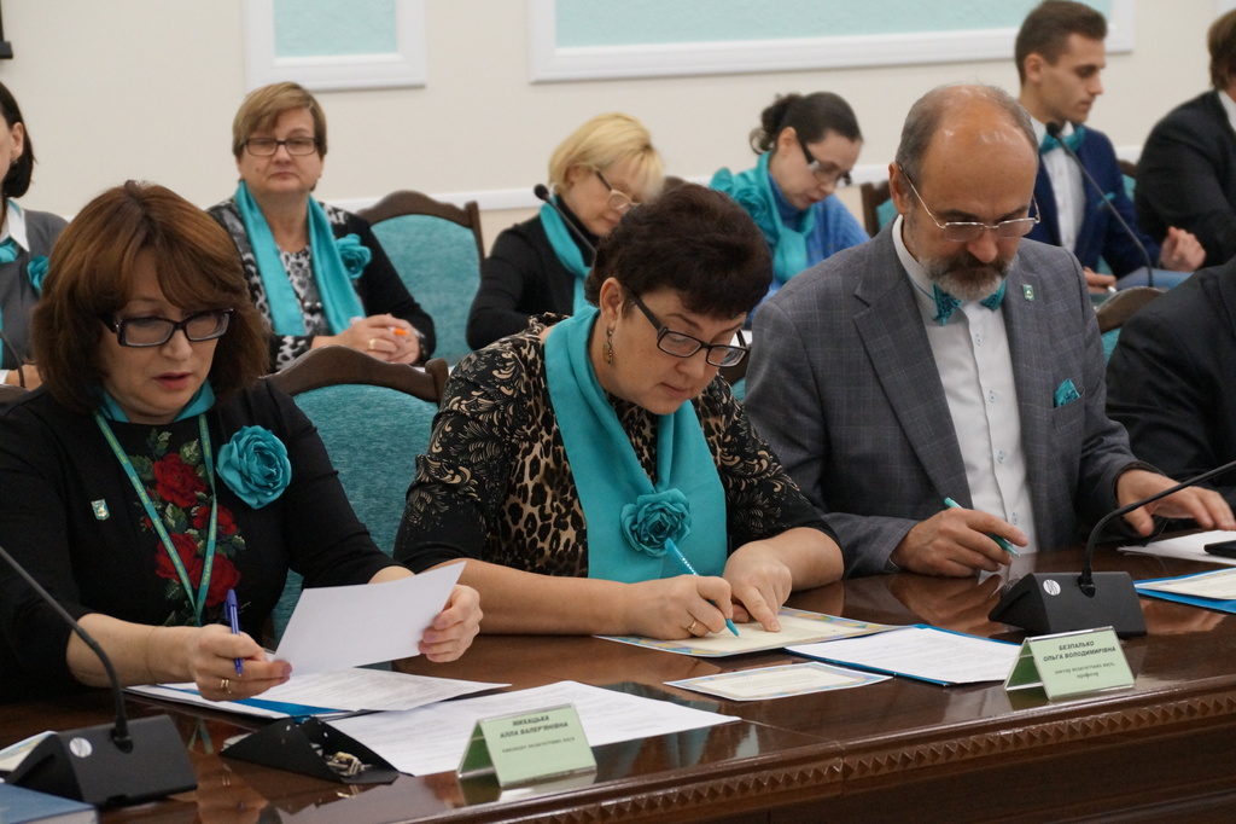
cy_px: 412
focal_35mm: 120
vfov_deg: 11.4
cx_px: 618
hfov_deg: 17.1
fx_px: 4118
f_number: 5.6
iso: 3200
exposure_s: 1/160
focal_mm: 80
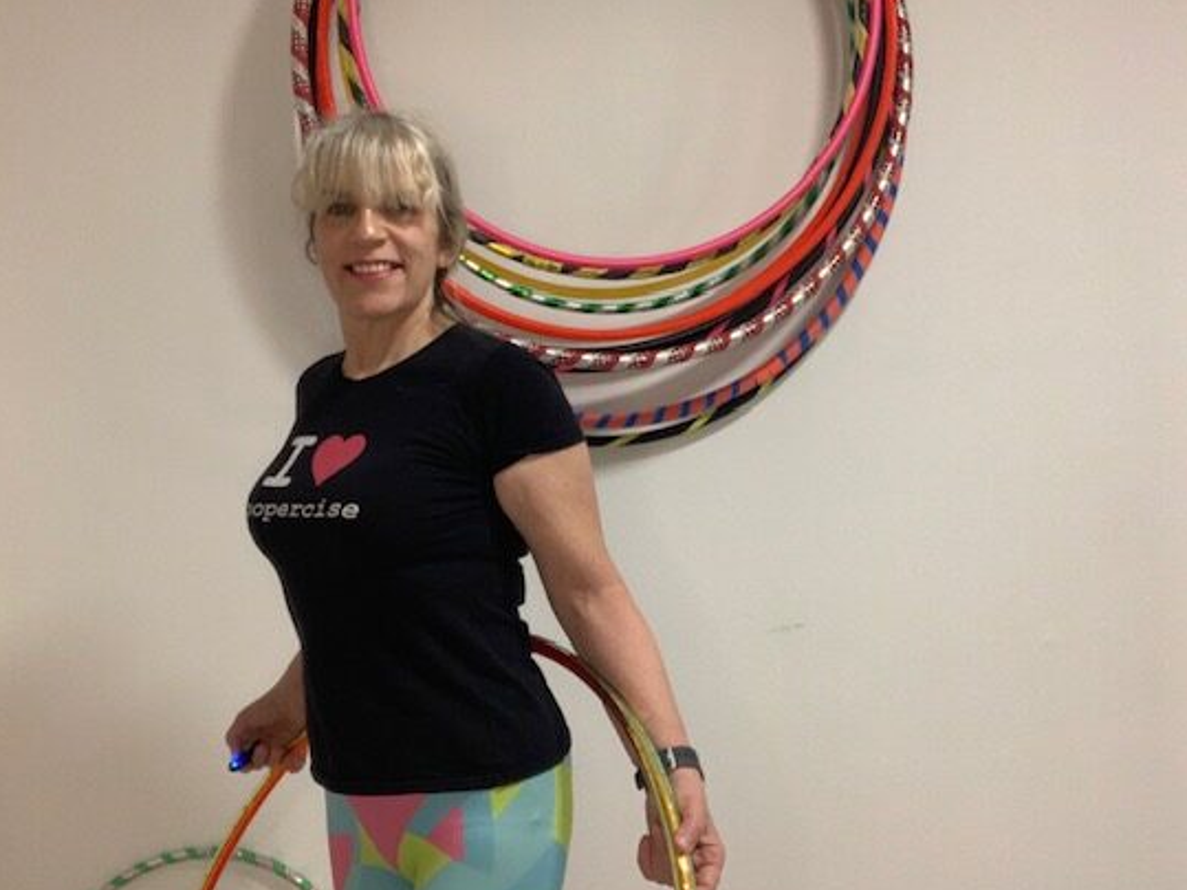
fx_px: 1303
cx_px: 520
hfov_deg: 48.9
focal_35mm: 38
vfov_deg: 37.7
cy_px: 456
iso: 125
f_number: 2.2
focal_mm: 2.87
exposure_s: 1/50
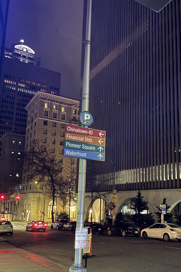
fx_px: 249
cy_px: 157
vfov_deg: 57.0
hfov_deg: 39.9
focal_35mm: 33
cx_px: 98
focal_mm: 4.2
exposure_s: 1/10
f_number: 1.6
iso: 500
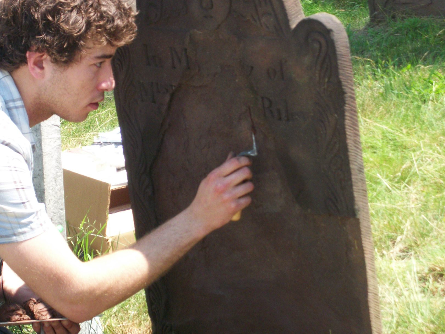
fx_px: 1710
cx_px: 167
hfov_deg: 14.8
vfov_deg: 11.2
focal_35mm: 133
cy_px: 165
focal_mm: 18.8
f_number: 5.7
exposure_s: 1/250
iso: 183
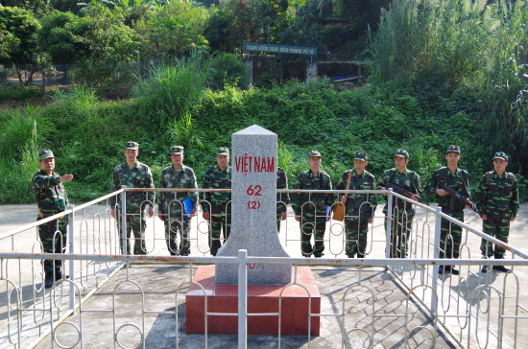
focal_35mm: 31
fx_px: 454
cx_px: 264
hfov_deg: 60.4
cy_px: 174
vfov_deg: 42.1
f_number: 5
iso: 100
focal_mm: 21
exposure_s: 1/100
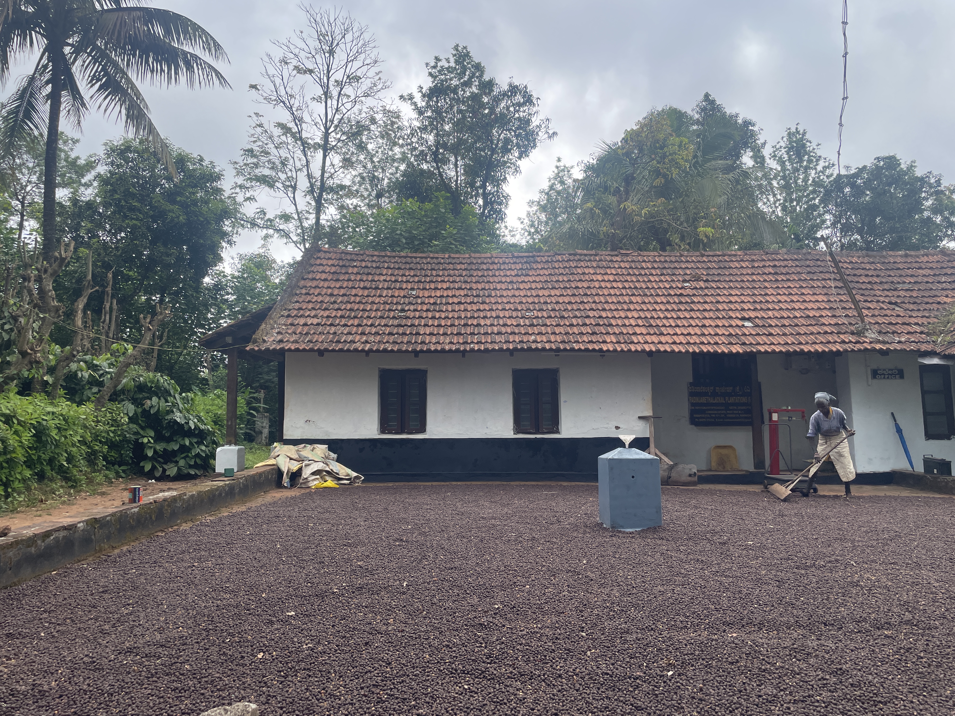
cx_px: 478
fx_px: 717
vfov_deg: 53.1
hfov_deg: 67.3
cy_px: 358
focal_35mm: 26
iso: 32
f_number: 1.6
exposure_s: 1/1618
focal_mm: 4.2
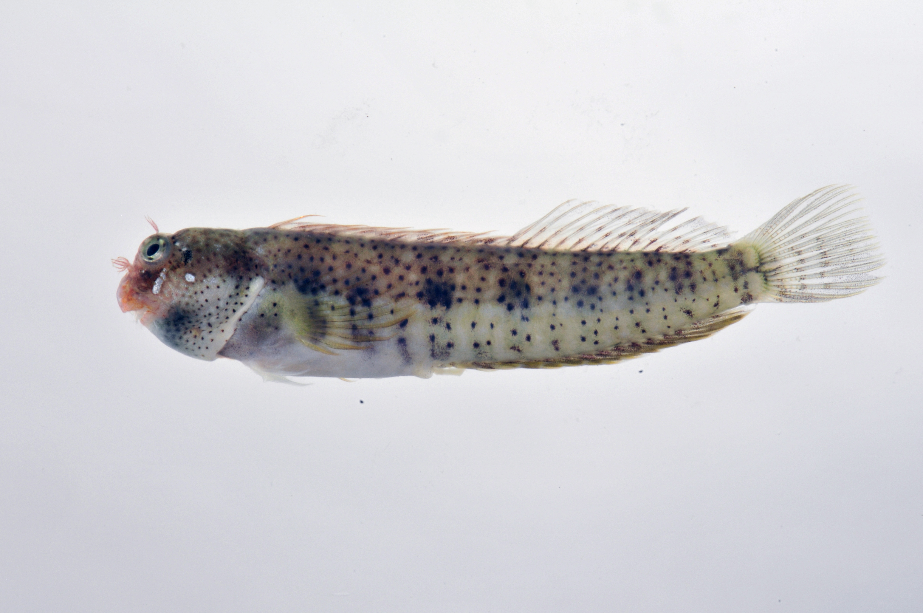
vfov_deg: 8.7
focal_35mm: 158
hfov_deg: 13.1
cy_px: 306
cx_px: 462
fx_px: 4033
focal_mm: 105
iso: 200
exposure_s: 1/60
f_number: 36
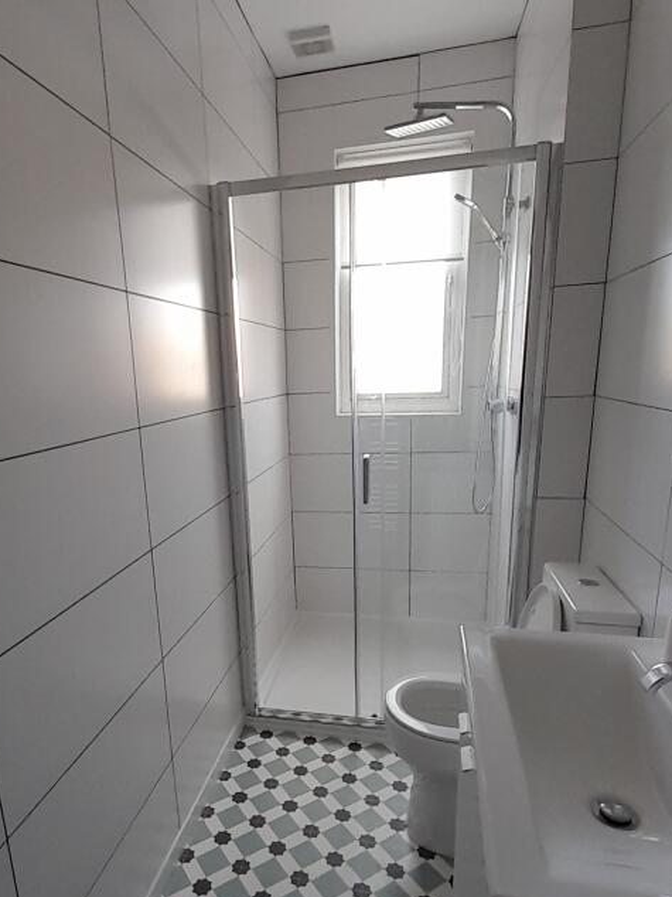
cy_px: 509
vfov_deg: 78.6
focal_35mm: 21
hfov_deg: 63.2
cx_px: 296
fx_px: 544
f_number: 2.2
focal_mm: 1.13
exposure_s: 1/50
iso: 80
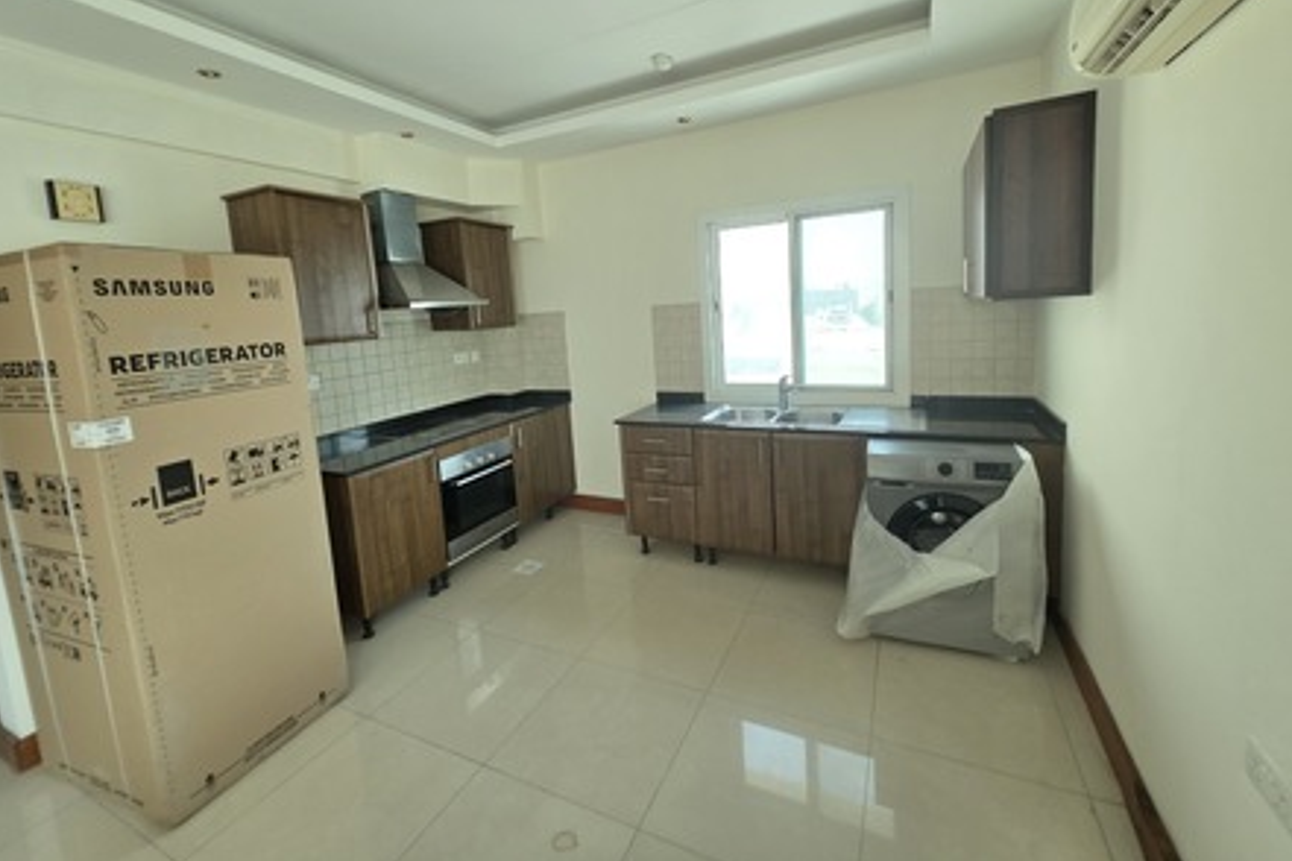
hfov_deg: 104.3
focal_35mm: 14
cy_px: 370
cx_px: 649
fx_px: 502
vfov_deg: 80.7
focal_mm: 2.2
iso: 250
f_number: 1.9
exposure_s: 1/120
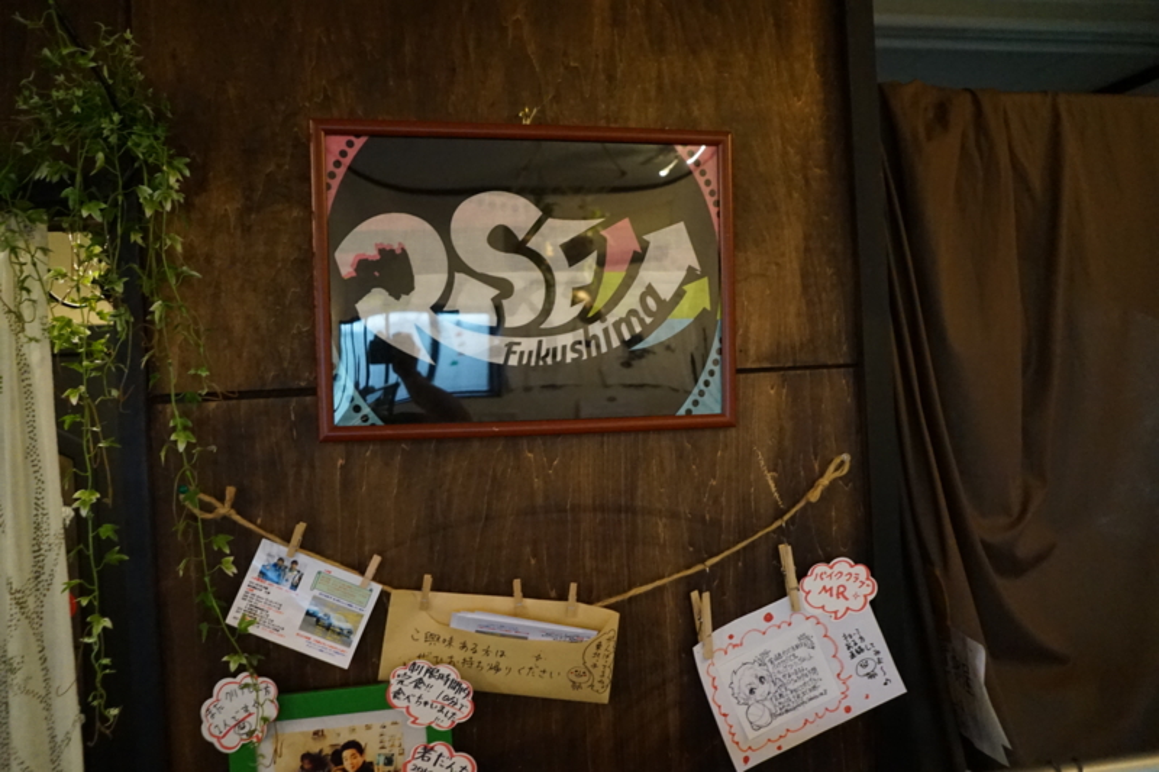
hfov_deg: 61.9
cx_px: 580
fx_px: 966
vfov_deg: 43.6
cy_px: 386
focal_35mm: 30
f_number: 2.8
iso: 4000
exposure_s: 1/200
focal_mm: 20
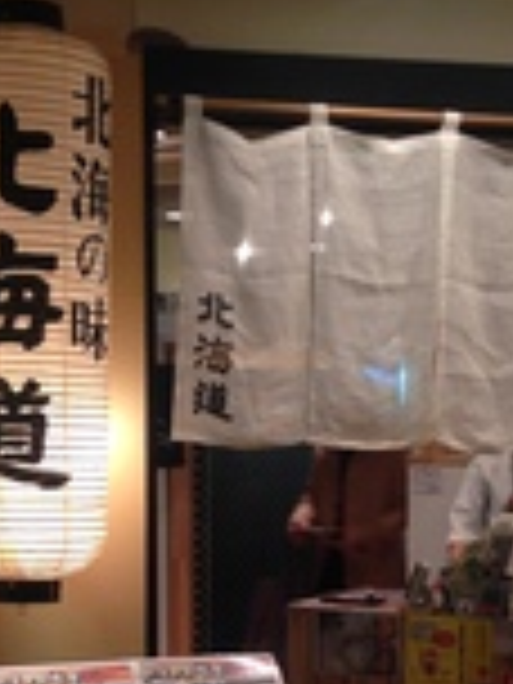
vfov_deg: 21.9
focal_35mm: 87
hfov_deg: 17.0
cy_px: 630
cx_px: 207
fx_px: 1719
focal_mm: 4.12
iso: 80
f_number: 2.4
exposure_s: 1/20
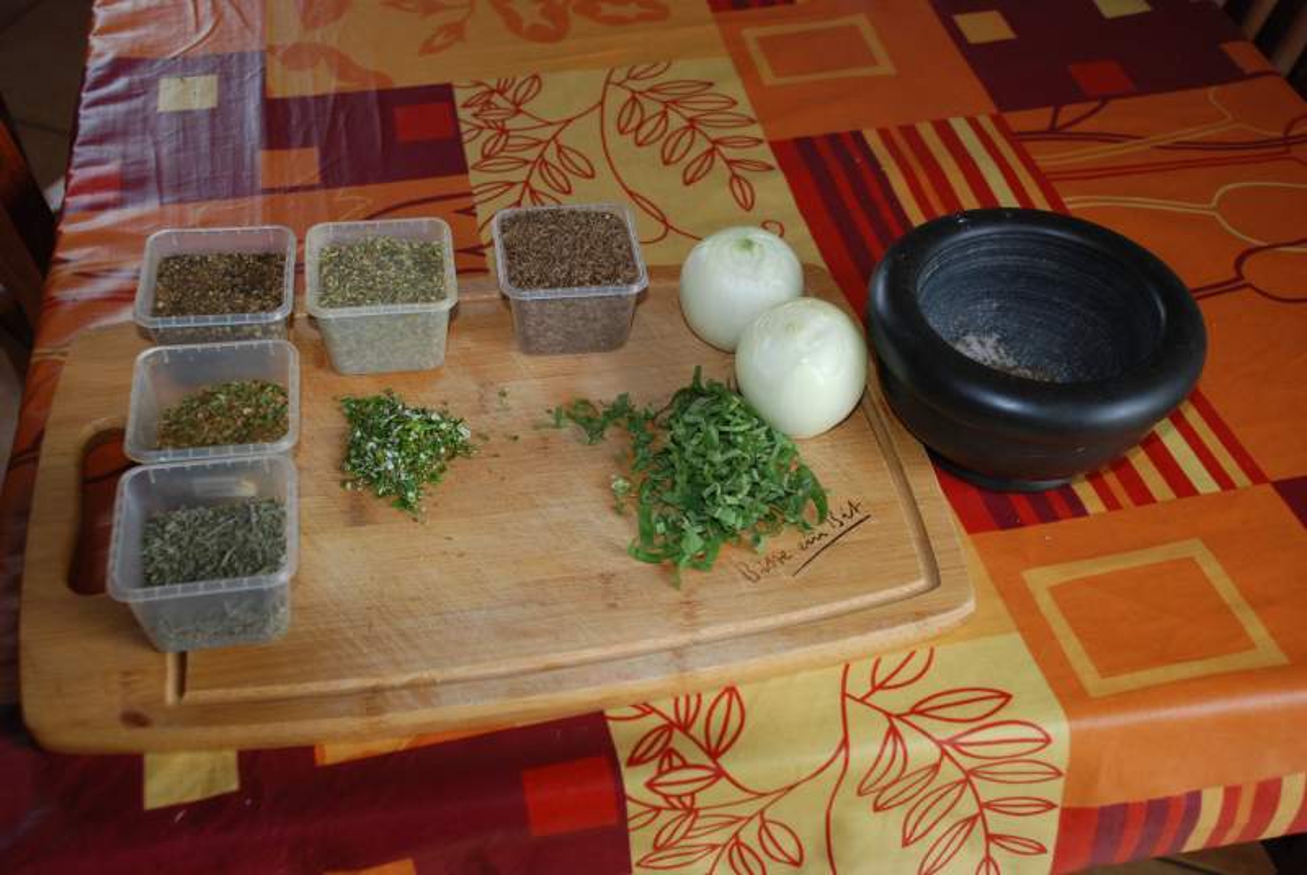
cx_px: 654
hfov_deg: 49.5
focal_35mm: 39
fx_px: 1418
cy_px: 438
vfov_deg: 34.3
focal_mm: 26
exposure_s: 1/60
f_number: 4
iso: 400
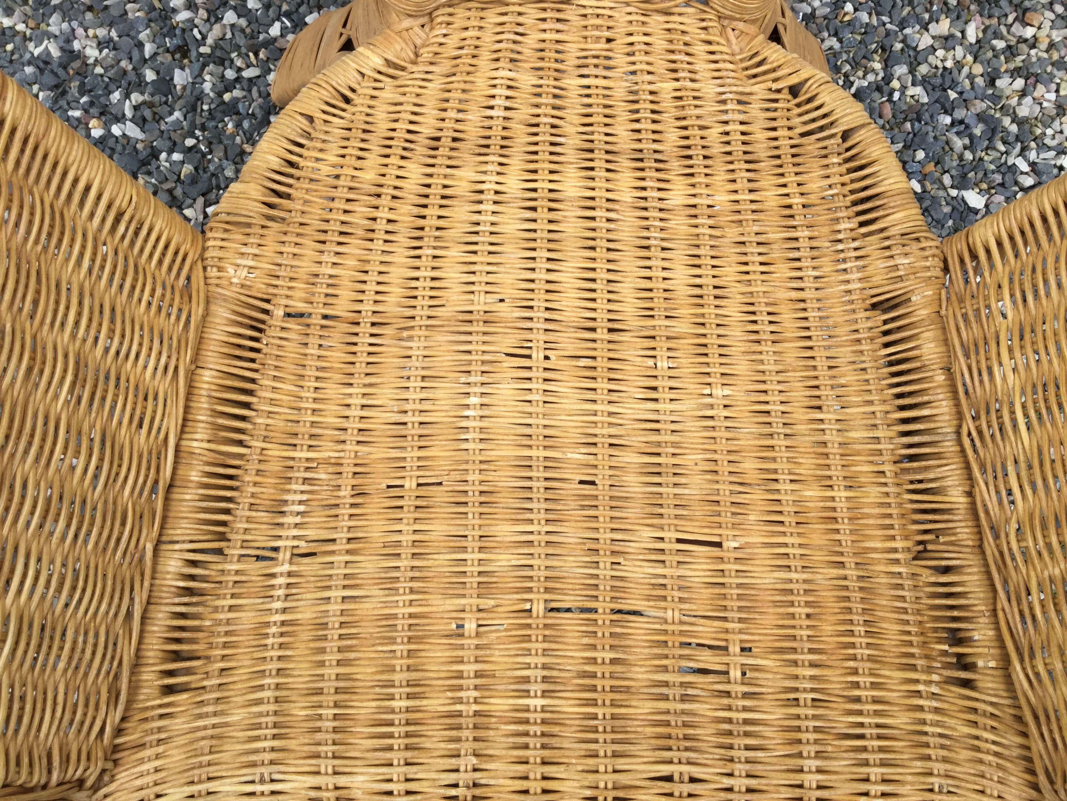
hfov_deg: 58.4
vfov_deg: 45.4
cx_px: 534
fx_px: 956
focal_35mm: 31
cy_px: 400
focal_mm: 3.3
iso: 25
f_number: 2.4
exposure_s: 1/184
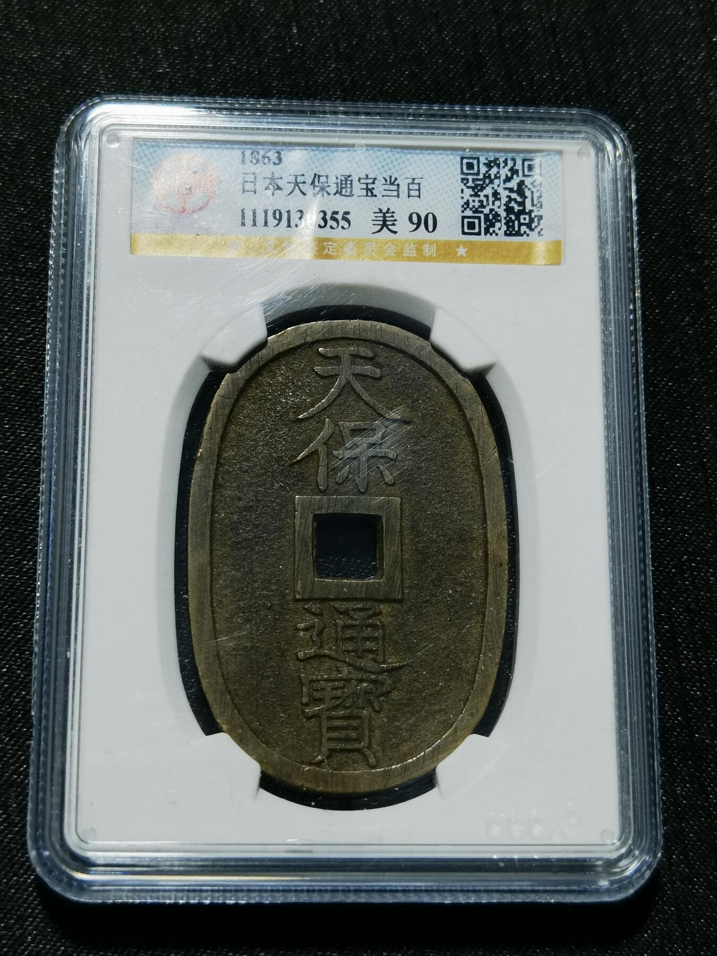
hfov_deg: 23.3
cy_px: 478
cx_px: 358
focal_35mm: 63
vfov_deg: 30.7
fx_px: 1740
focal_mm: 6.67
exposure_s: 1/100
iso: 64
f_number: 1.9
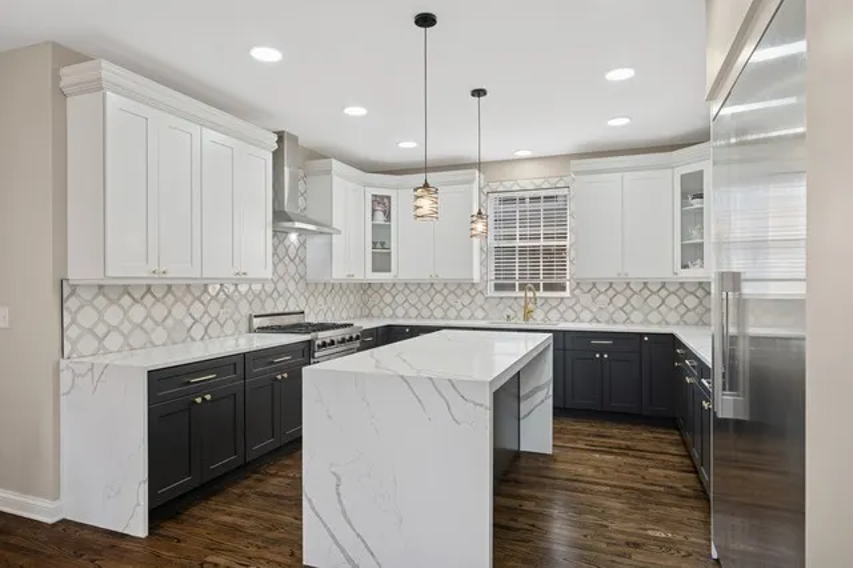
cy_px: 284
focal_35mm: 20
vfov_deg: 60.6
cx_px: 426
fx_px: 485
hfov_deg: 82.6
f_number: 8
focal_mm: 20.5
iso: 200
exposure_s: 1/10
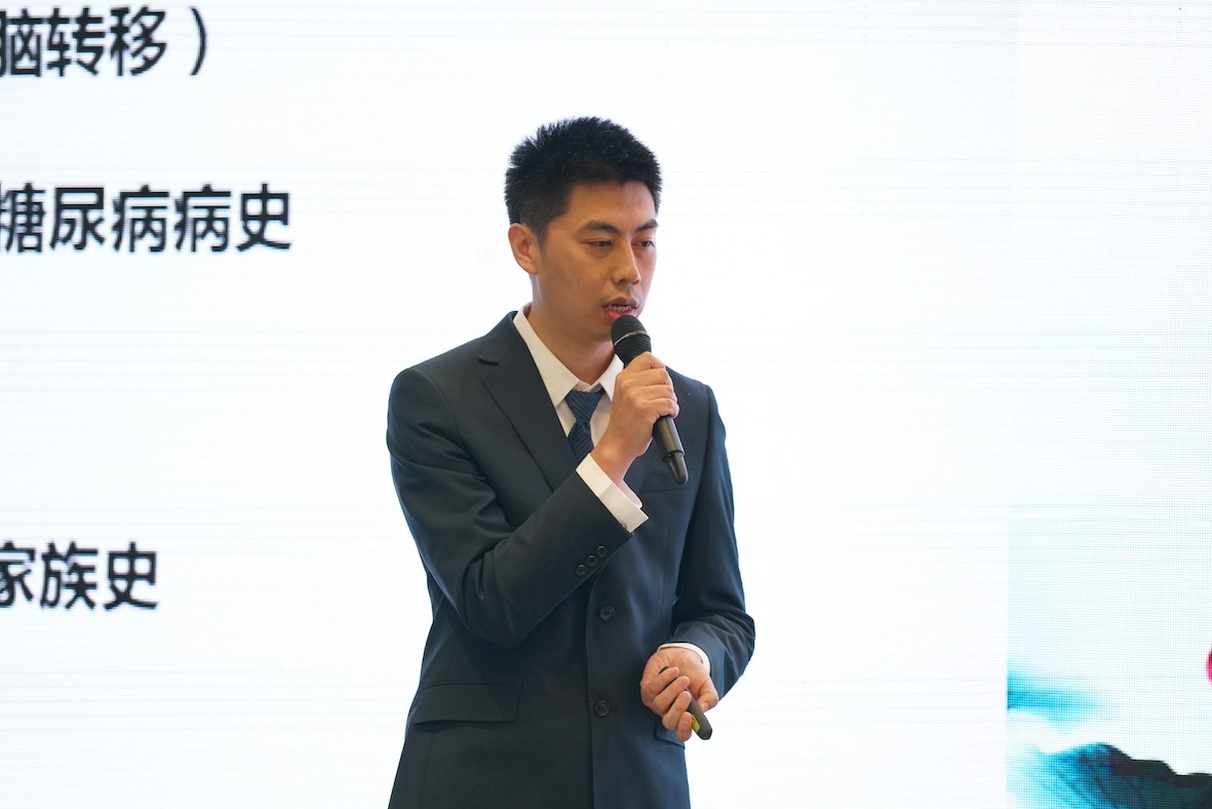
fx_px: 5186
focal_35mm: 154
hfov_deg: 13.3
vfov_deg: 8.9
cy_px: 404
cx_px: 606
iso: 1600
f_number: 4
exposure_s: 1/160
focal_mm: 154
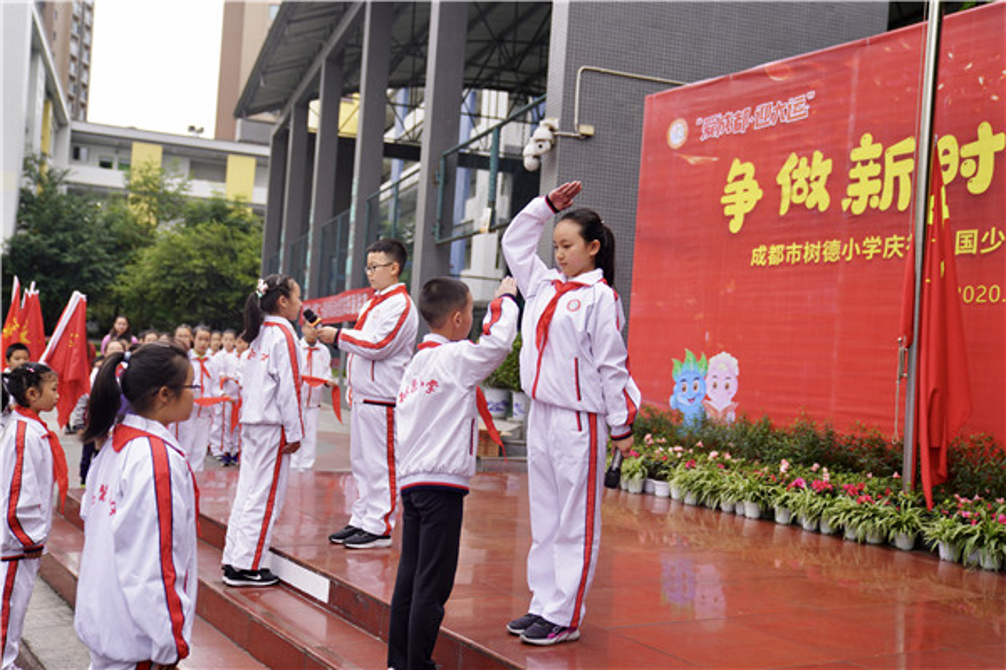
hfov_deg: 49.6
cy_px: 335
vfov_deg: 34.2
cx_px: 503
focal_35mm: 39
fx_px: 1090
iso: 160
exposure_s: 1/400
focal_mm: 39
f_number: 2.8
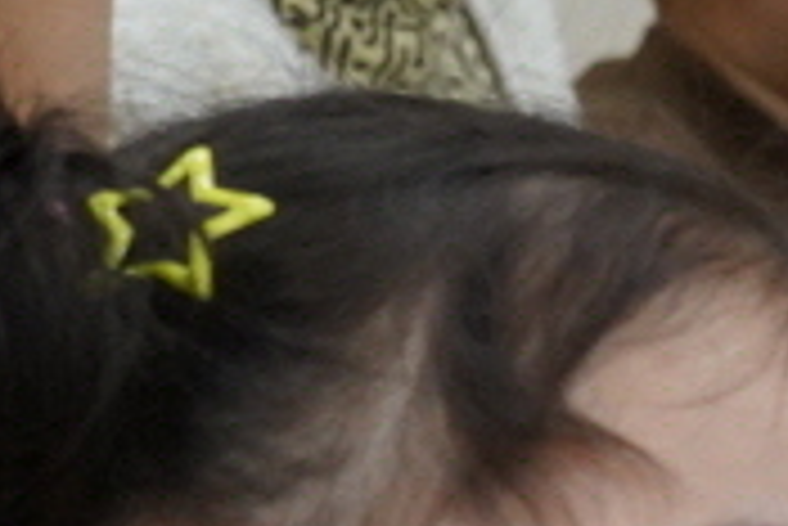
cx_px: 1139
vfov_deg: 4.1
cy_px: 609
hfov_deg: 6.1
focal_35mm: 334
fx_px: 7317
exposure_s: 1/125
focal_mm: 45
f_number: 5.6
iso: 2500
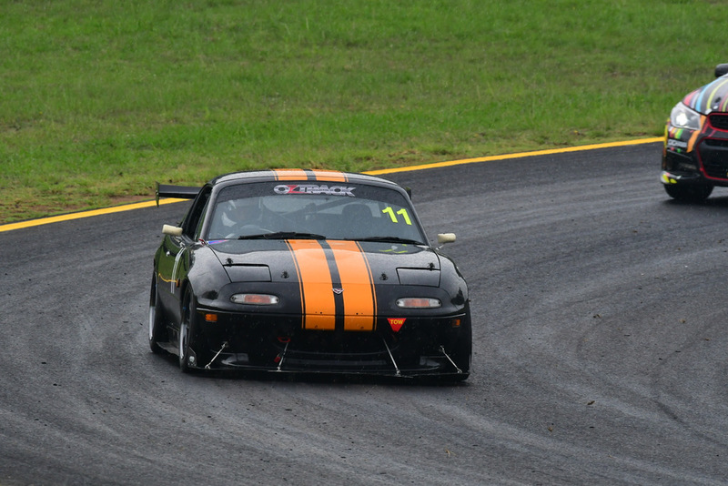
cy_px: 243
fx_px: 12137
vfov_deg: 2.3
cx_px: 364
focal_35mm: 600
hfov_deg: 3.4
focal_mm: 400
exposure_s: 1/640
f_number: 11
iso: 1000
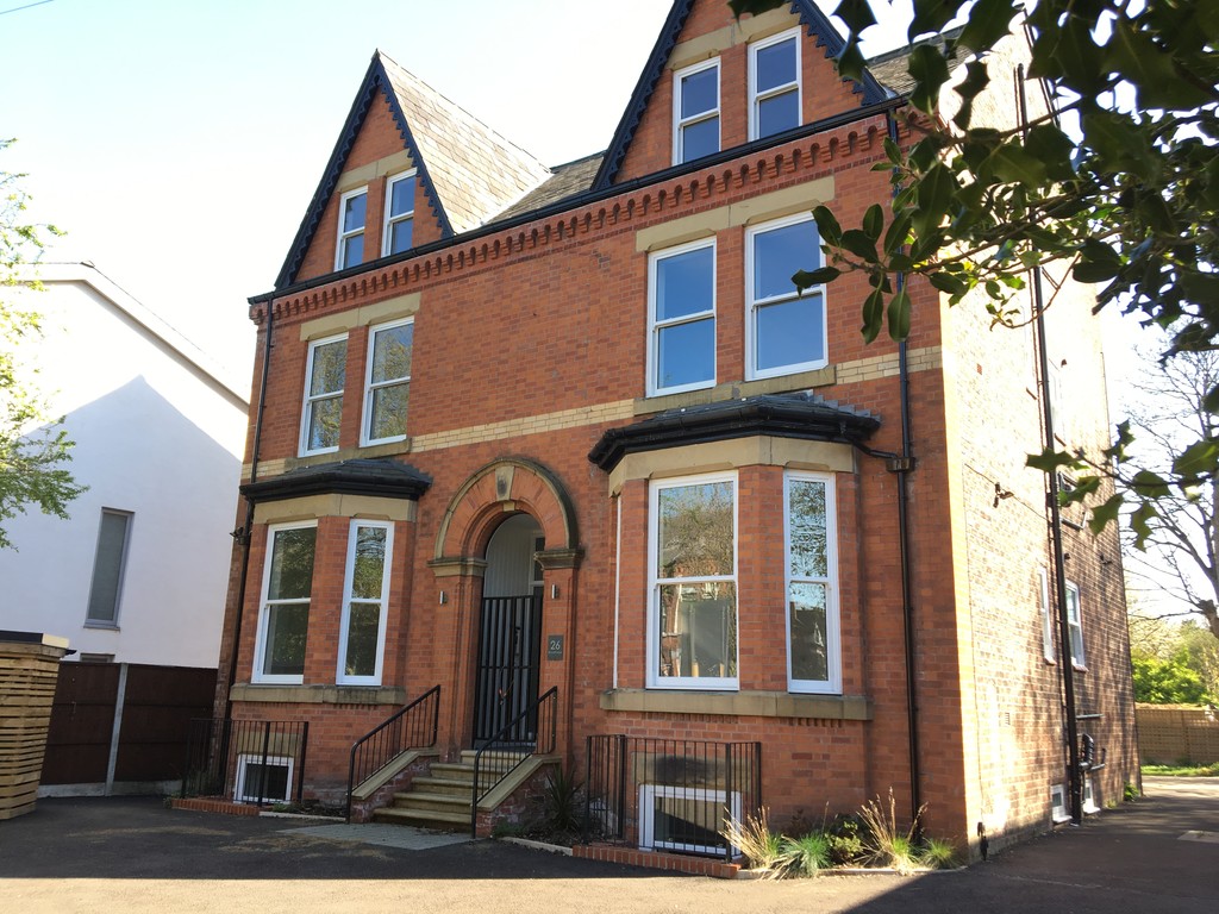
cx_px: 610
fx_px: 1021
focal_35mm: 29
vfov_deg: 48.2
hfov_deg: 61.7
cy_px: 457
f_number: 2.2
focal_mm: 4.15
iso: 25
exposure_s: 1/184
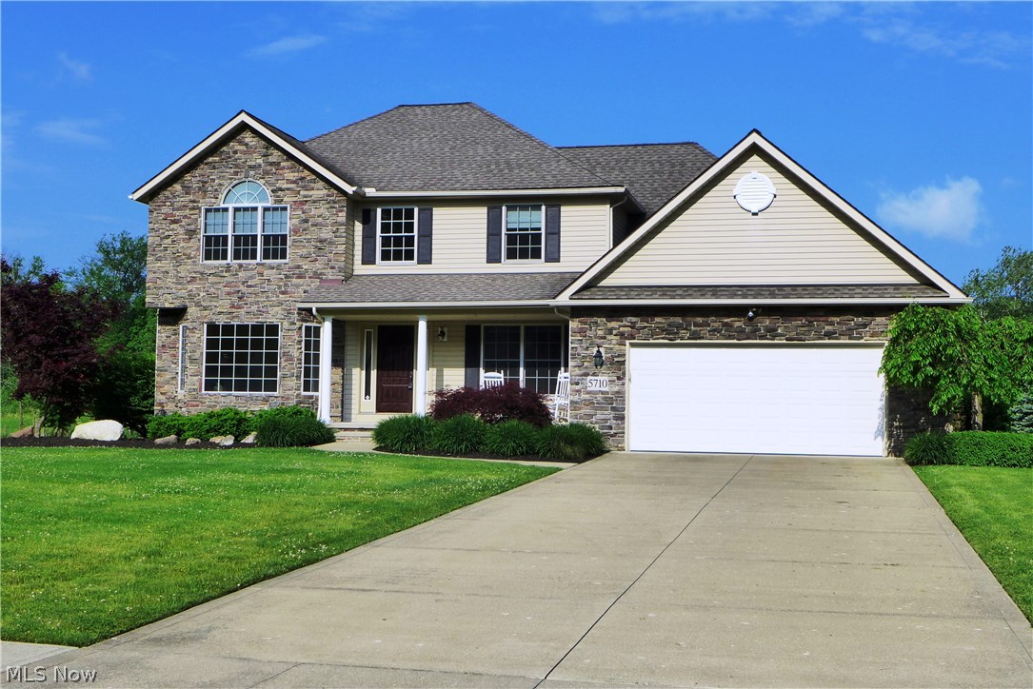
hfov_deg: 41.9
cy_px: 344
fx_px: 1349
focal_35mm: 47
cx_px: 516
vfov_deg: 28.7
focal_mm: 9.2
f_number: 6.3
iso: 160
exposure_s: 1/800
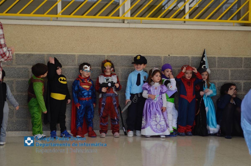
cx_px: 126
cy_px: 83
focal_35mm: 82
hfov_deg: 24.7
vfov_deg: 16.5
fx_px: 574
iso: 200
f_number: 7.1
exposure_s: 1/200
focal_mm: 55
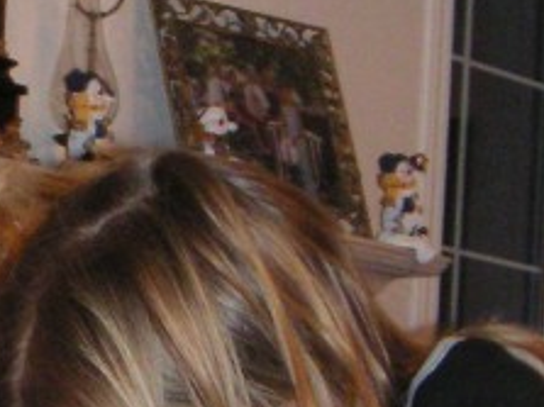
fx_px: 2435
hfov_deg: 12.5
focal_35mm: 155
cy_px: 536
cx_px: -78
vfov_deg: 9.4
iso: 200
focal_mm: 5.9
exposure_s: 1/45
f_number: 3
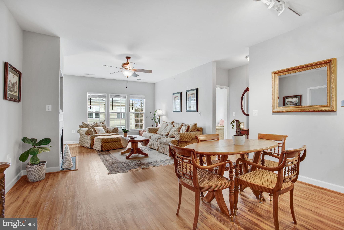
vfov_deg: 70.5
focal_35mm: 17
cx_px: 172
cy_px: 115
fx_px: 162
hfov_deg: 93.3
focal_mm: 17
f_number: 8
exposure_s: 1/60
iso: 200
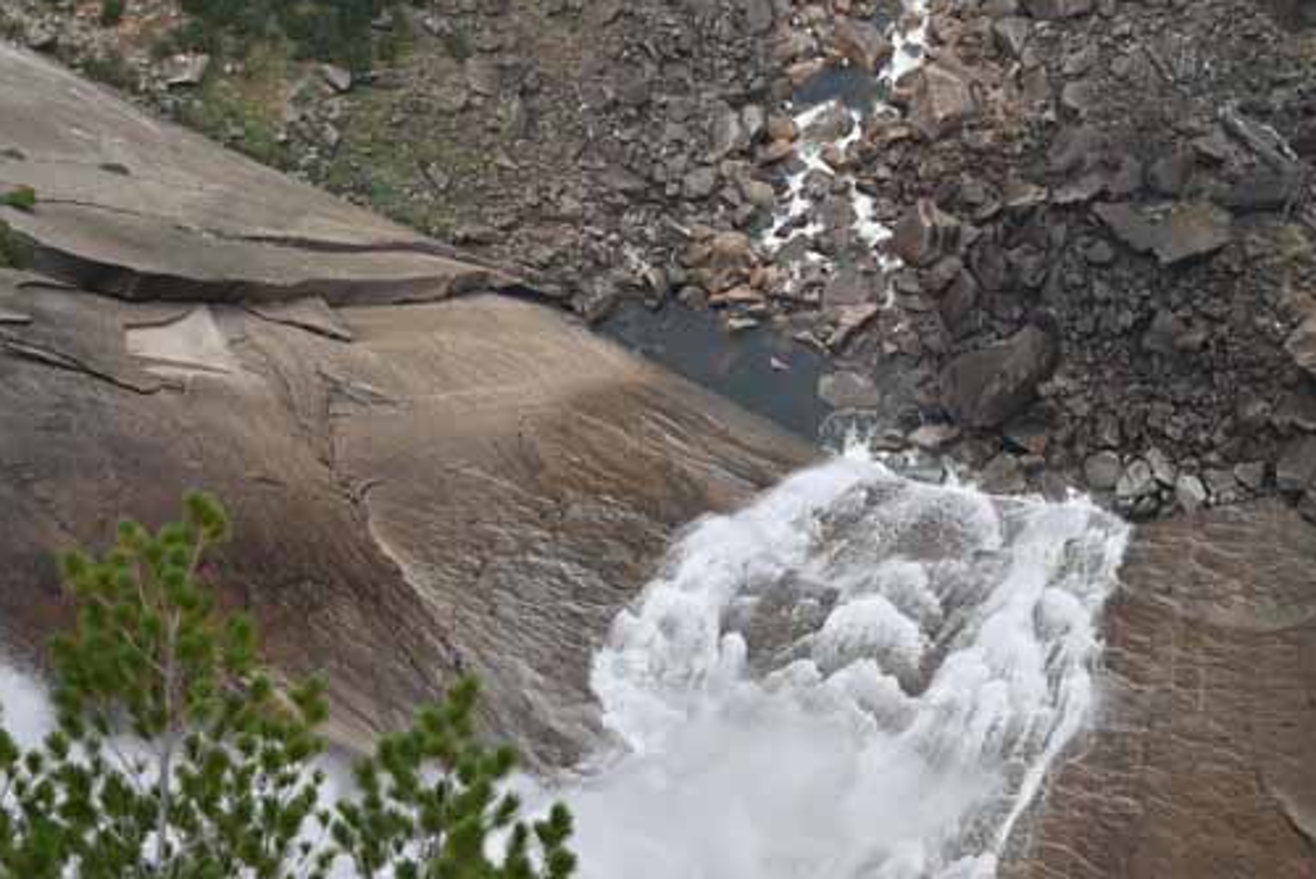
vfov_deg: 24.2
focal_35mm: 56
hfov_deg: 35.6
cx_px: 750
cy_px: 508
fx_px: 2048
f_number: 2.8
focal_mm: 35
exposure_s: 1/100
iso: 100
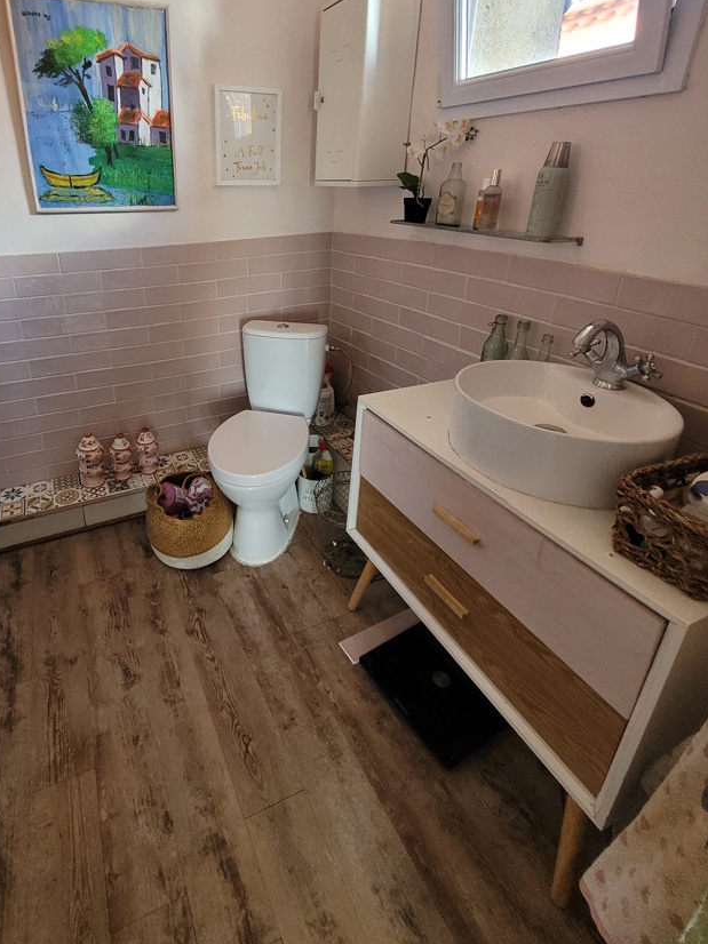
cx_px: 248
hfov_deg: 72.9
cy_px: 355
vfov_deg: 89.3
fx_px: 464
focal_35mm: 17
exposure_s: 1/50
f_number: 2.2
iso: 400
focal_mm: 1.74
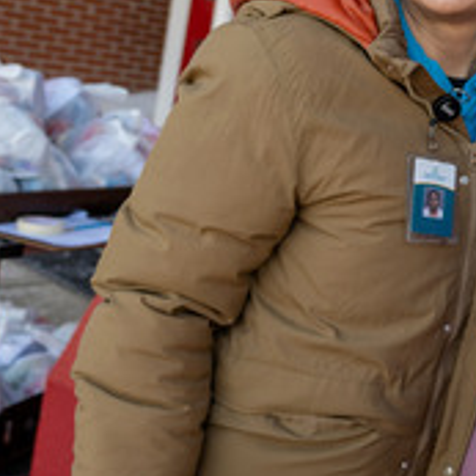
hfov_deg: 21.4
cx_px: 735
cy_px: 213
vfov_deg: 26.1
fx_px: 1027
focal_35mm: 66
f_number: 4
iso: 400
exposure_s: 1/640
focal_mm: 24
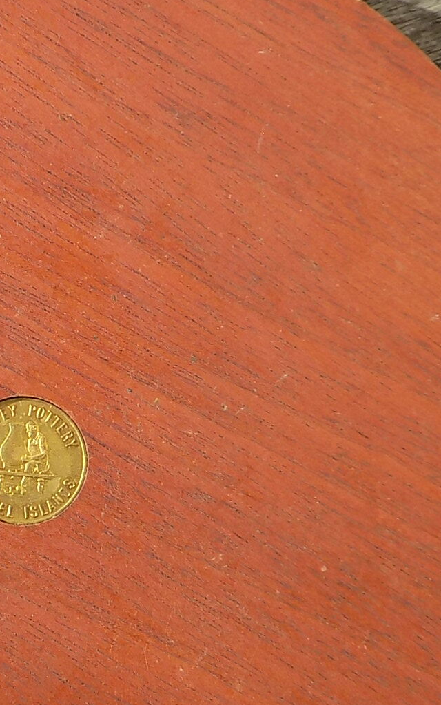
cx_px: 19
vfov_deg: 25.6
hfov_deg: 16.0
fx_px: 1538
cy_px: 492
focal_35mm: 80
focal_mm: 6.1
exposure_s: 1/500
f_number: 3.4
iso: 80
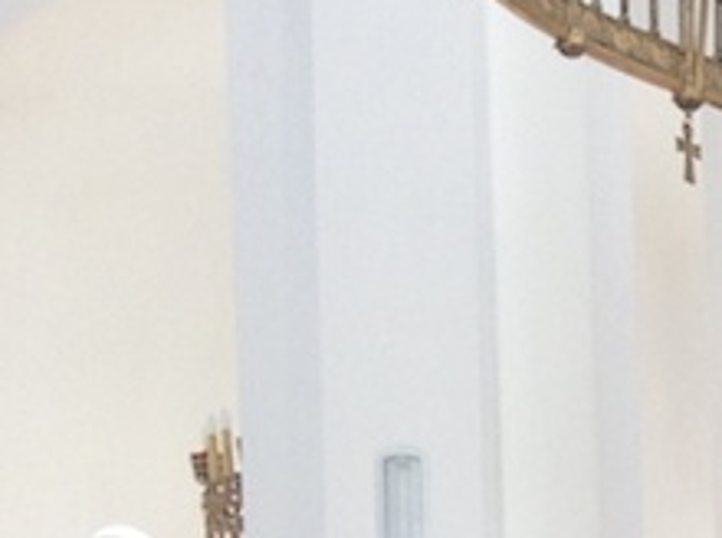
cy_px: 1345
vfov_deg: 7.2
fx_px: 3996
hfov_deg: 9.4
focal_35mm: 192
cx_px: 1628
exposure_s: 1/40
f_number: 2.4
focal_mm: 3.3
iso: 32
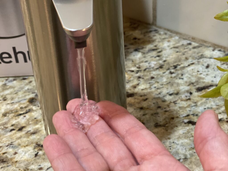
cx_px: 114
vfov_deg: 28.0
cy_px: 86
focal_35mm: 52
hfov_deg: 36.8
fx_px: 343
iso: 200
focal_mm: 6
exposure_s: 1/40
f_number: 2
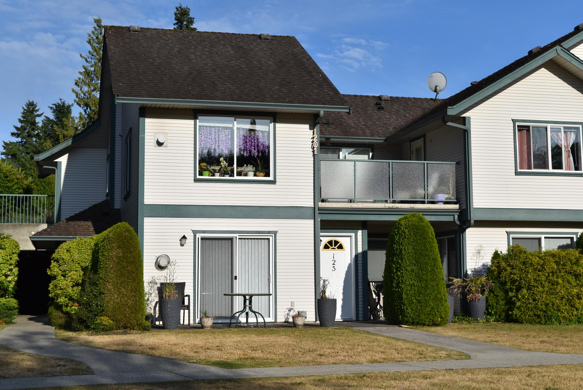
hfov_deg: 35.0
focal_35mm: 57
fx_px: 924
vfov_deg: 23.8
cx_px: 292
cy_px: 195
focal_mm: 38
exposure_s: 1/2000
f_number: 8
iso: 360
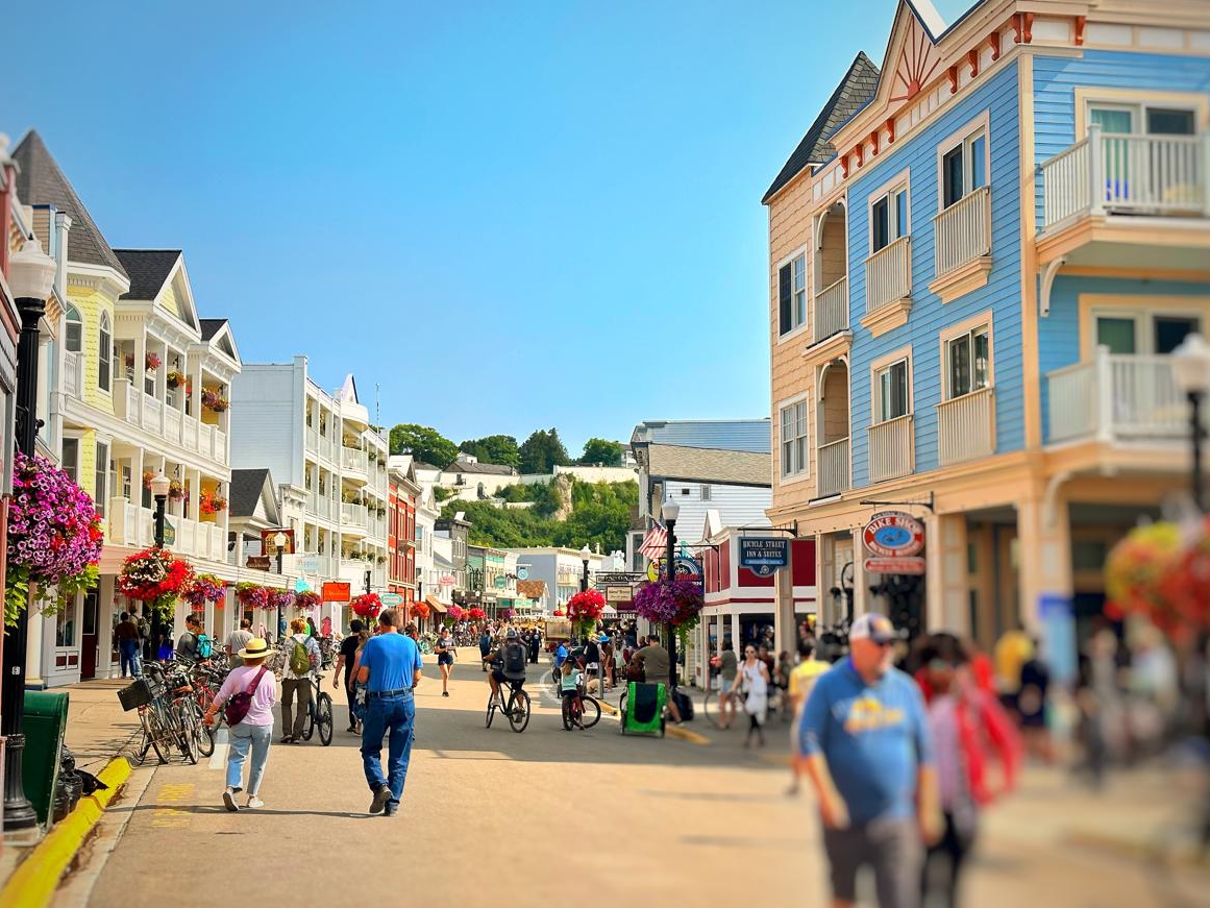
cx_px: 612
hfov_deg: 38.2
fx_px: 1748
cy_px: 438
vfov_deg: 29.1
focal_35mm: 50
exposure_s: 1/5000
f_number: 1.78
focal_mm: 6.86
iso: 64
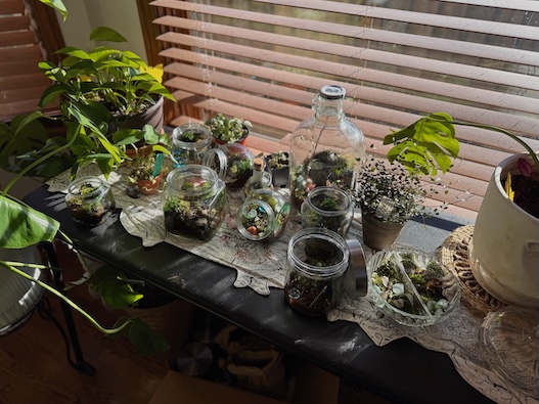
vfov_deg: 56.8
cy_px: 202
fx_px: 374
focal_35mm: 24
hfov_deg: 71.6
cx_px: 270
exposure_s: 1/645
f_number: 1.78
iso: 80
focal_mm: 6.76
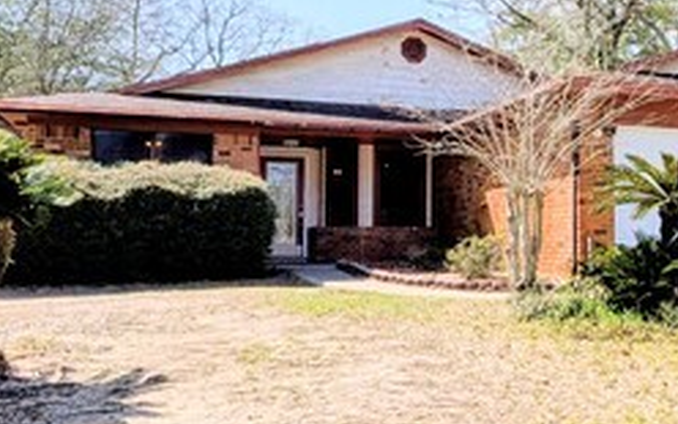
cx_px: 511
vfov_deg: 31.2
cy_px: 178
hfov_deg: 46.4
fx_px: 758
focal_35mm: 41
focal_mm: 2.02
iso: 50
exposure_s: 1/3077
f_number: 1.7
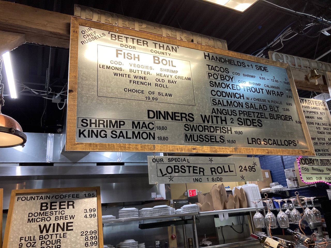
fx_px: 268
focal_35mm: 28
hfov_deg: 63.4
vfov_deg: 49.7
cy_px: 124
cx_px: 166
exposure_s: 1/60
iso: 125
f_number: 1.8
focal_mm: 3.99
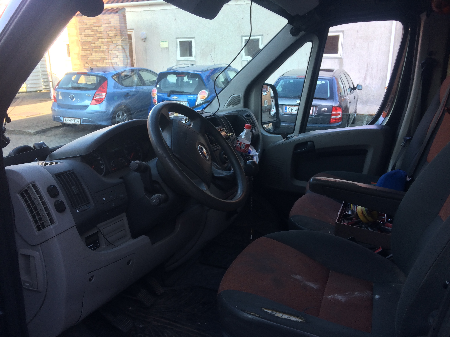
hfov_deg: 61.7
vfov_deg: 48.2
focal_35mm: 29
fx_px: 377
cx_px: 225
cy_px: 168
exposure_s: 1/100
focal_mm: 4.15
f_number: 2.2
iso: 40
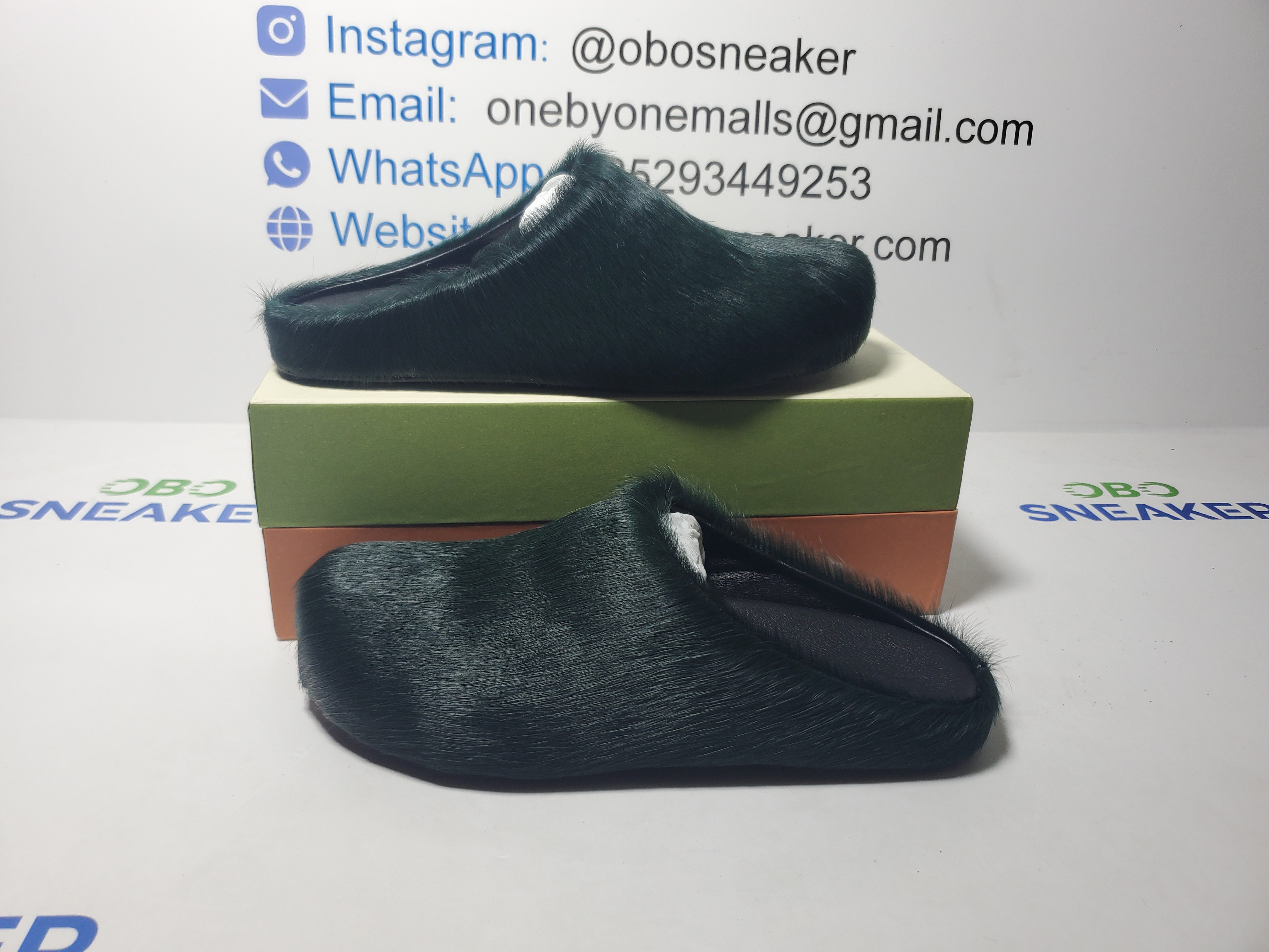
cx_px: 634
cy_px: 476
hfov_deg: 67.3
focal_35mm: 26
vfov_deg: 53.1
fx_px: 953
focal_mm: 4.3
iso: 50
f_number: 1.5
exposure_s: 1/322
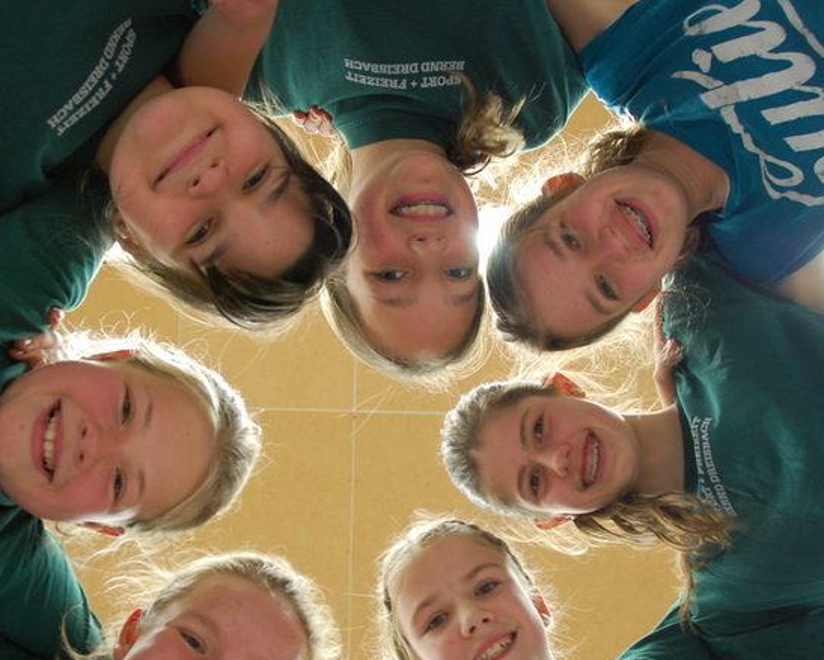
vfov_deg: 40.0
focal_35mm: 37
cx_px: 387
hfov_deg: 49.0
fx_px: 903
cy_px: 396
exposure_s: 1/20
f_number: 3.5
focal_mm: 18
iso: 800
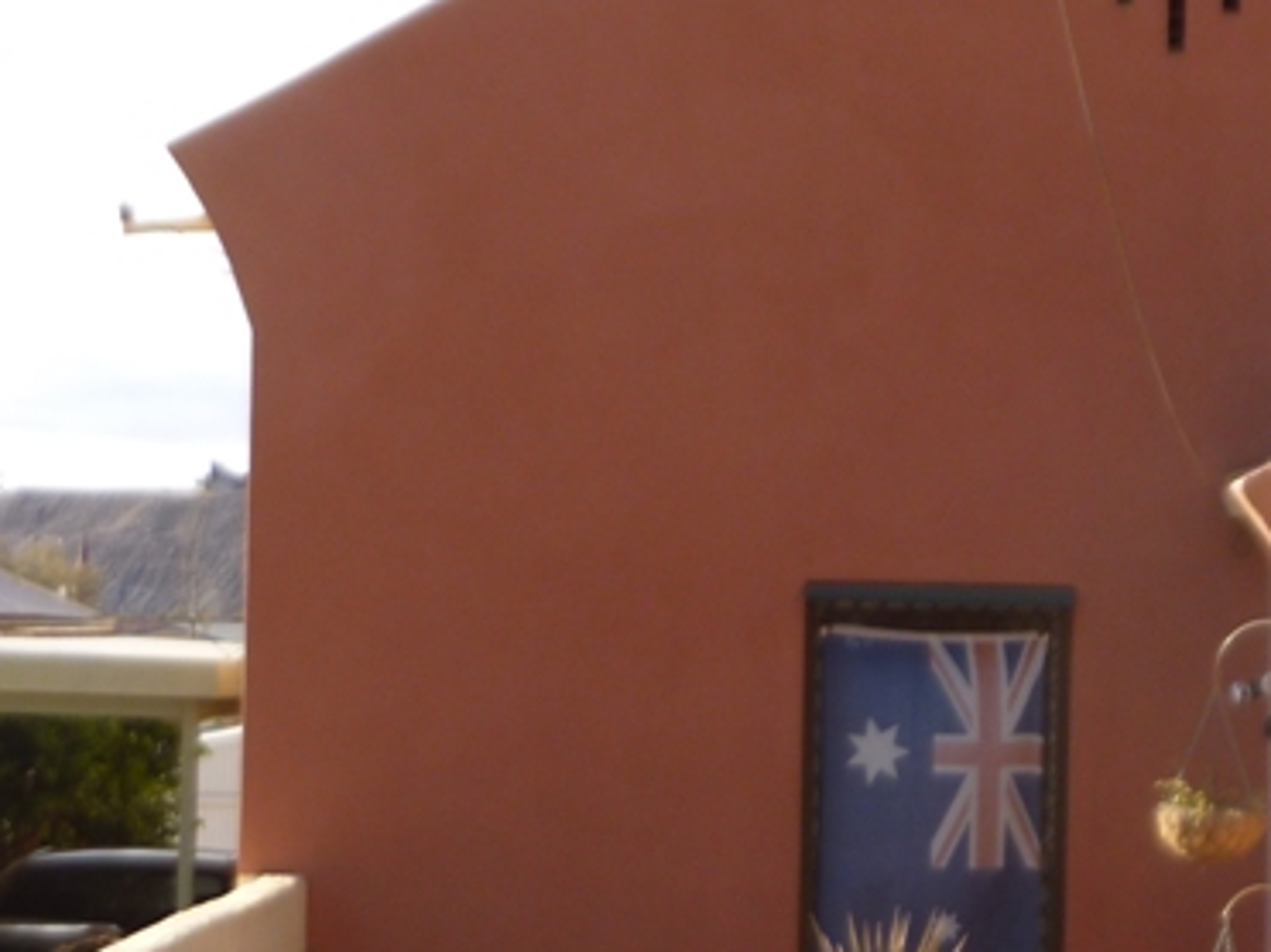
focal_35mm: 97
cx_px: 1226
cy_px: 579
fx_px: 3560
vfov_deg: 15.2
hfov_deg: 19.7
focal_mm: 7.3
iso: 100
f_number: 4
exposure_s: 1/320
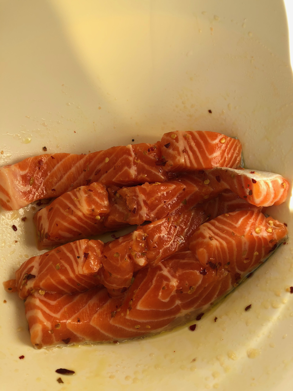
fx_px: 316
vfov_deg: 63.4
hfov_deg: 49.7
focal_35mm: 28
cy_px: 196
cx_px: 146
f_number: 1.8
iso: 20
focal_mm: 3.99
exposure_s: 1/247
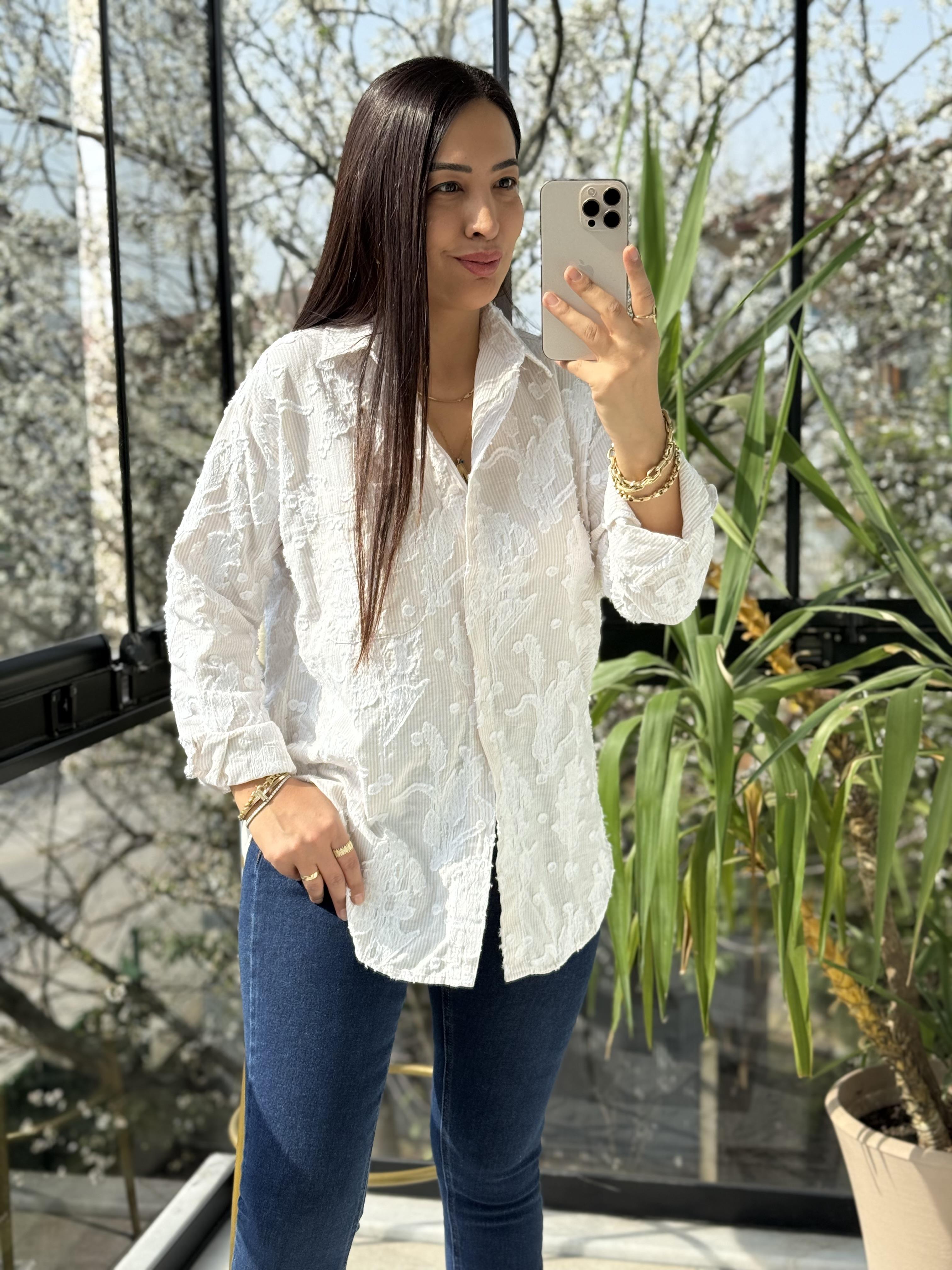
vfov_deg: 39.7
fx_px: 1760
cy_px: 635
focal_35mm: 48
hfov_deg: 30.3
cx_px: 476
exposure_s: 1/1222
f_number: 1.78
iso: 80
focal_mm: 6.76
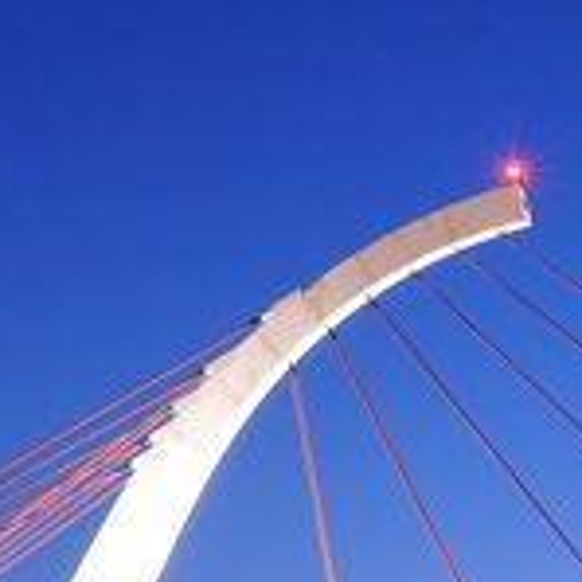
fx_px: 4584
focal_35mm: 241
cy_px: 449
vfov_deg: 7.3
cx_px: 637
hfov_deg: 7.2
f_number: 22
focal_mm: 32
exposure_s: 42.7
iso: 400
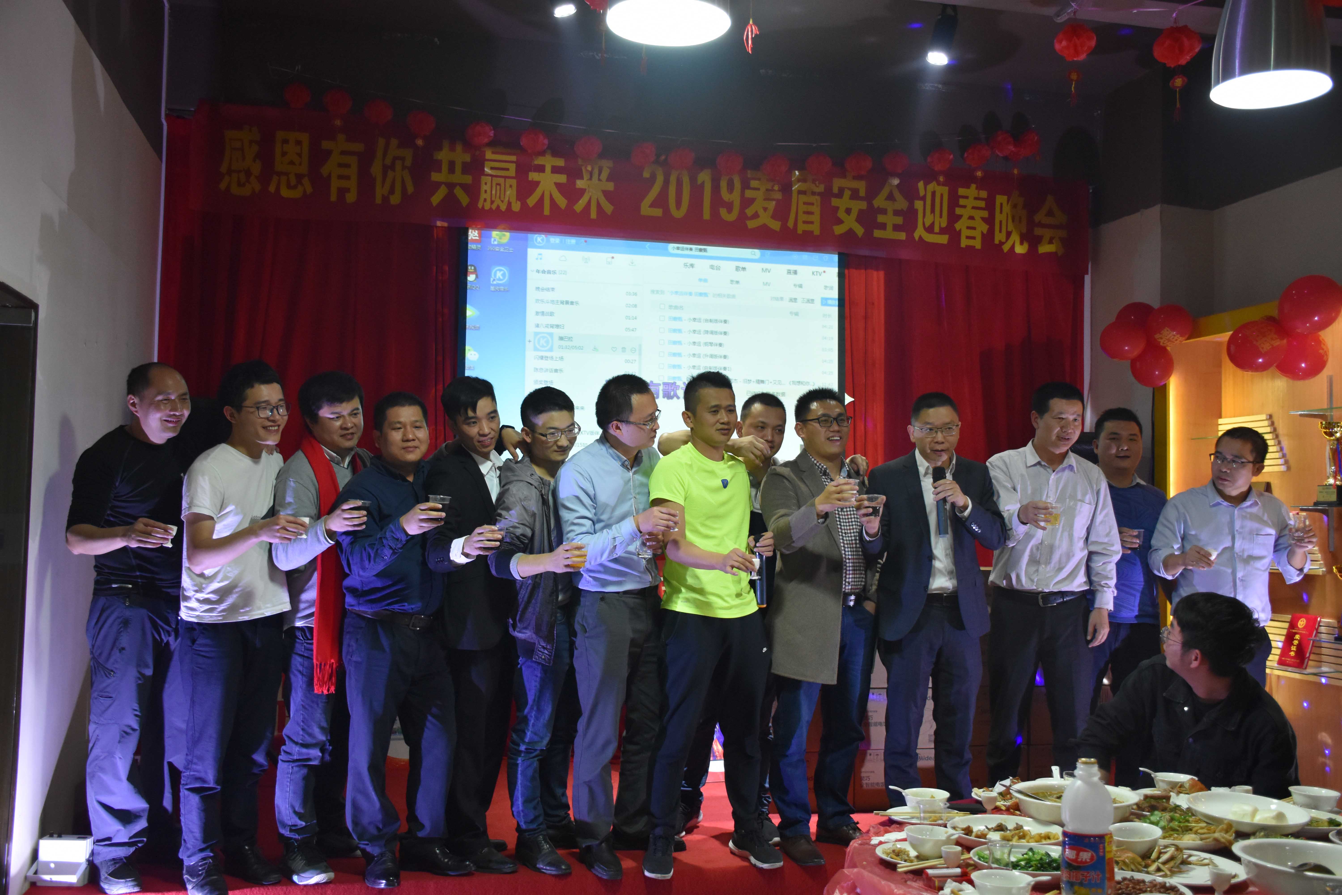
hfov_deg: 55.1
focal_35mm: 34
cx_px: 671
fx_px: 1286
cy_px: 448
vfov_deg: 38.4
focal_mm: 23
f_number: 3.8
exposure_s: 1/60
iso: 1800
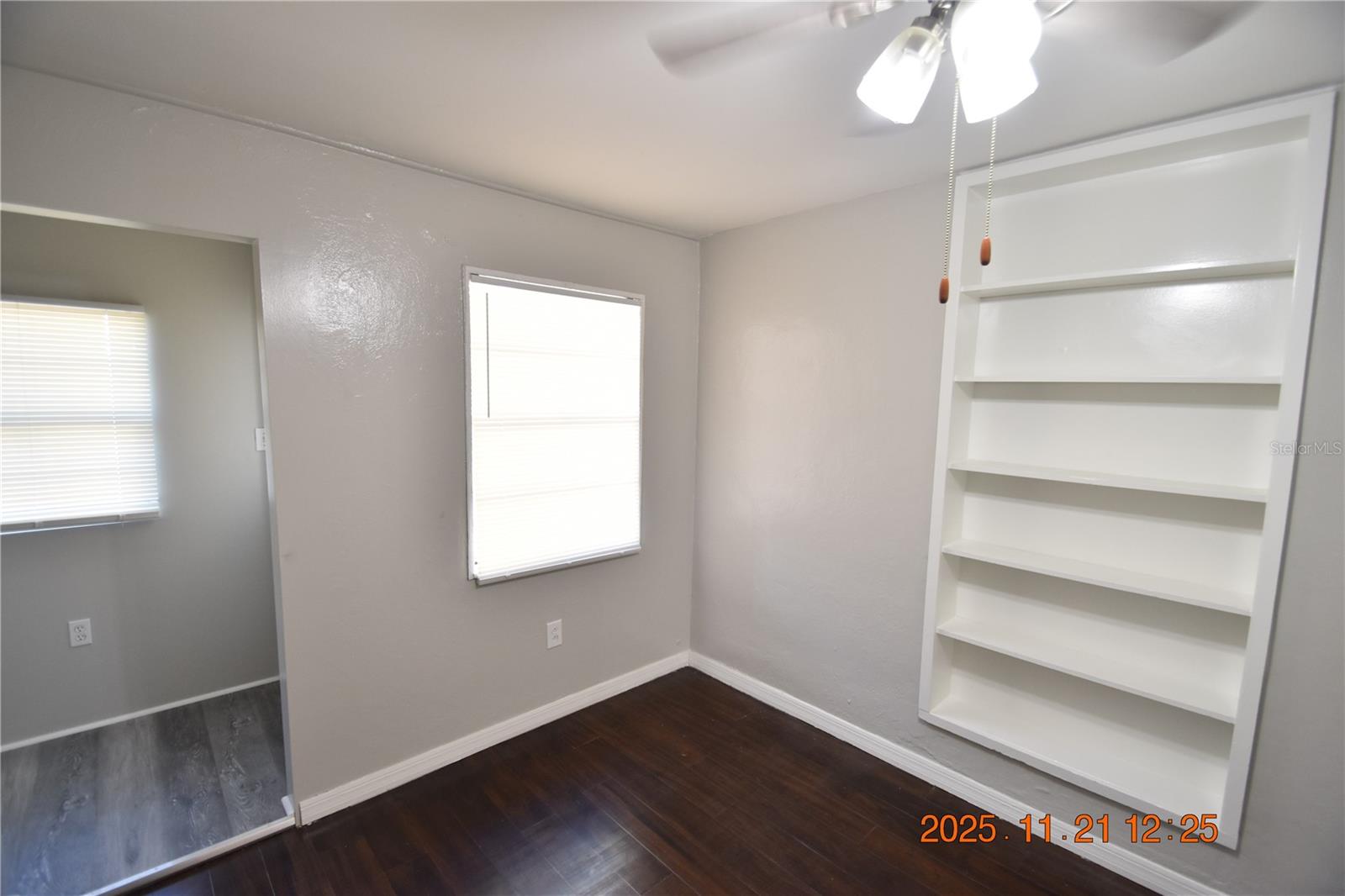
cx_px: 672
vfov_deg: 77.3
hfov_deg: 100.4
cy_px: 448
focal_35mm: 15
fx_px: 560
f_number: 3.5
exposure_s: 1/90
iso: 800
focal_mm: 10
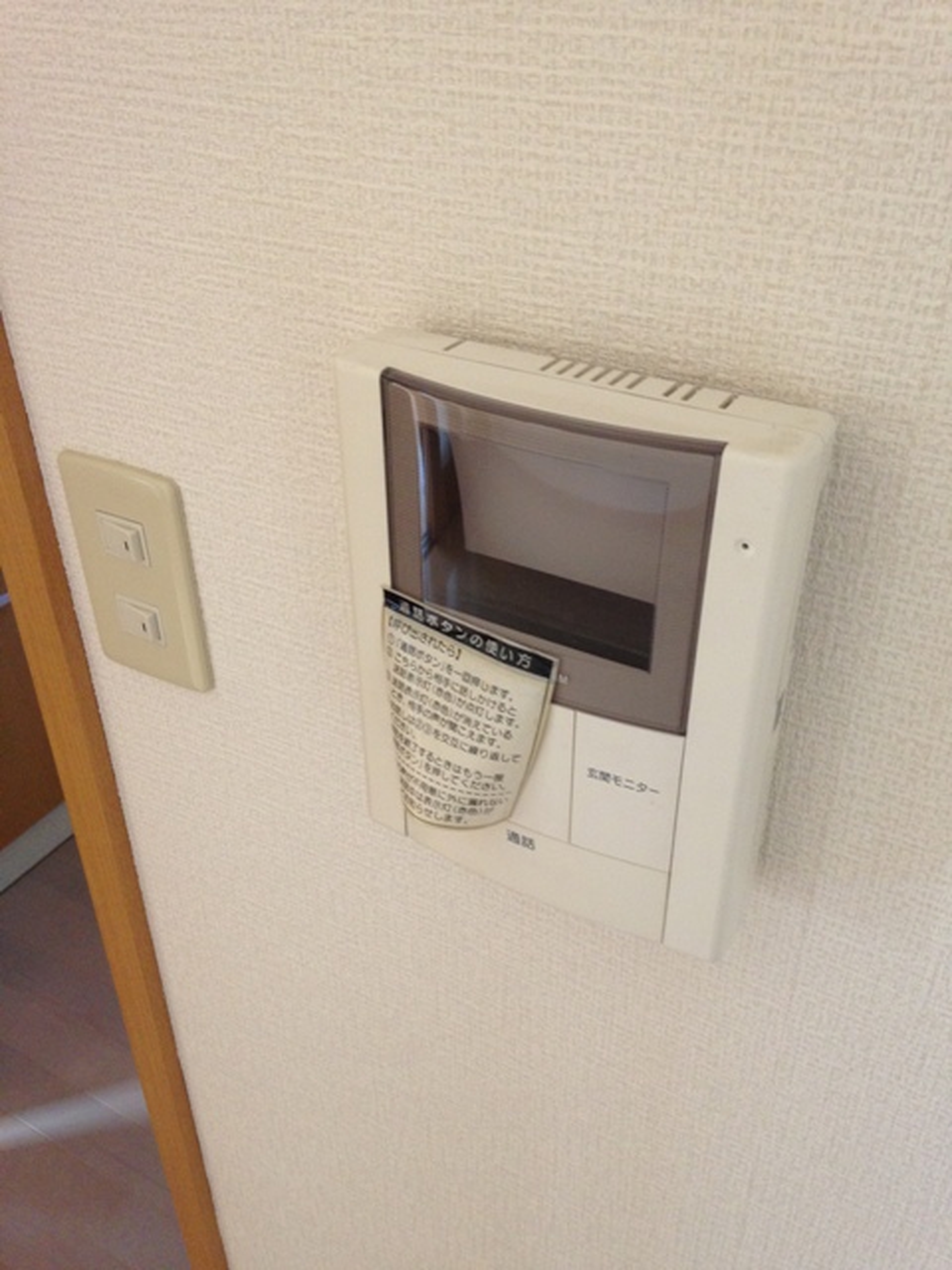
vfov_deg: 55.4
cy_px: 635
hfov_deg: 42.9
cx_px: 476
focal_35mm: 33
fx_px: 1210
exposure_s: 1/20
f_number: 2.4
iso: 160
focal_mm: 4.12
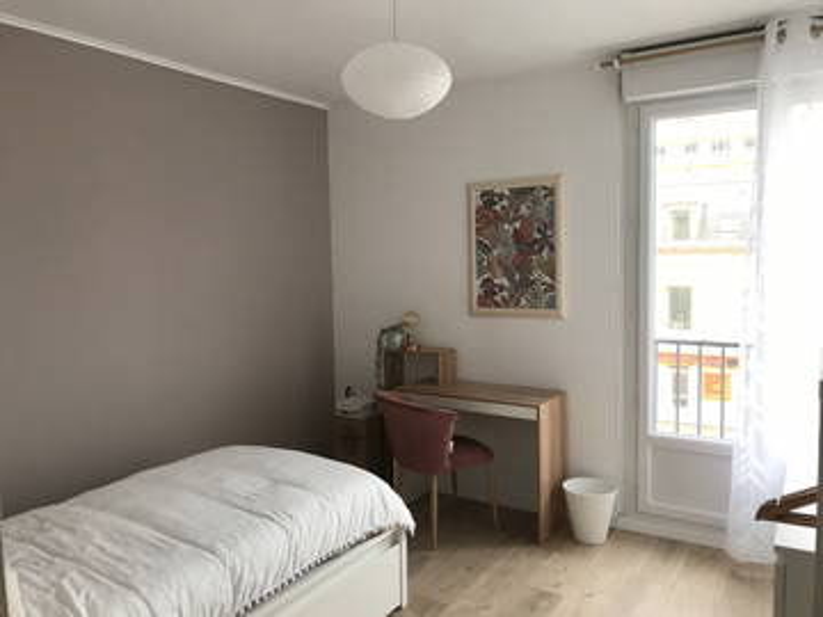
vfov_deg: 49.7
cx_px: 412
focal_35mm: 28
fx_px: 666
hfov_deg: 63.4
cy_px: 308
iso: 32
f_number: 1.8
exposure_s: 1/100
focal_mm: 3.99
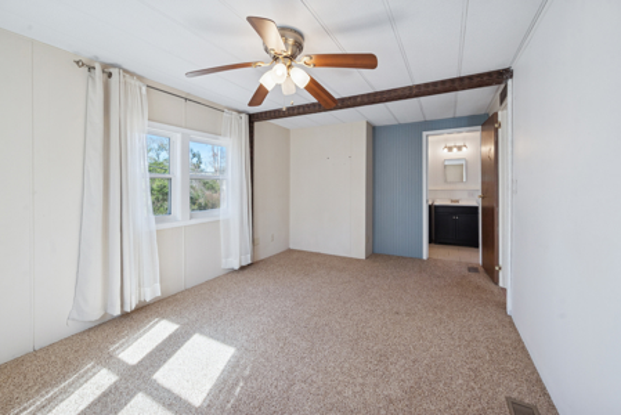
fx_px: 242
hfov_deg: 104.2
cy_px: 208
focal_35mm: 14
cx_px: 310
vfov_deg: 81.3
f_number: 8
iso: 400
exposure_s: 1/160
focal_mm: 14
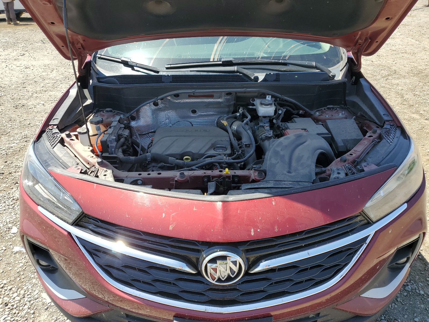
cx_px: 214
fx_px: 322
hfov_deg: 67.3
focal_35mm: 26
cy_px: 161
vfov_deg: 53.1
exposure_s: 1/1250
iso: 50
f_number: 1.5
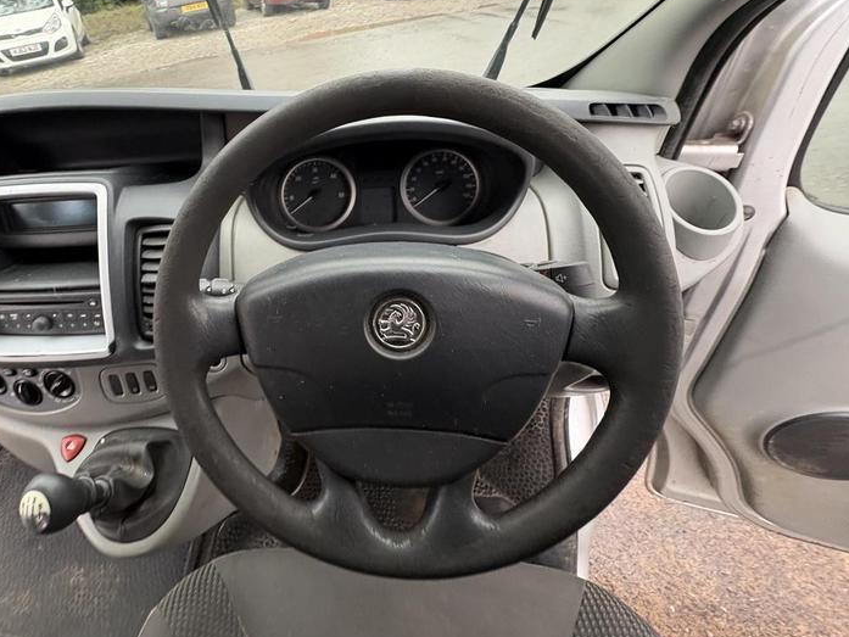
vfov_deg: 71.1
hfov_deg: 85.6
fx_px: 442
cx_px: 306
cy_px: 264
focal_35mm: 18
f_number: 2.2
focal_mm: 2.22
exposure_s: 1/60
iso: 320
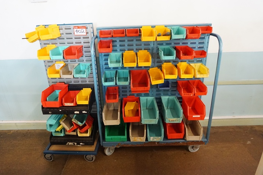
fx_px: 183
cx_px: 126
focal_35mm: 25
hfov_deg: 71.5
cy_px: 89
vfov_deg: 51.3
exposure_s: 1/50
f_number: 3.5
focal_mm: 16
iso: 3200
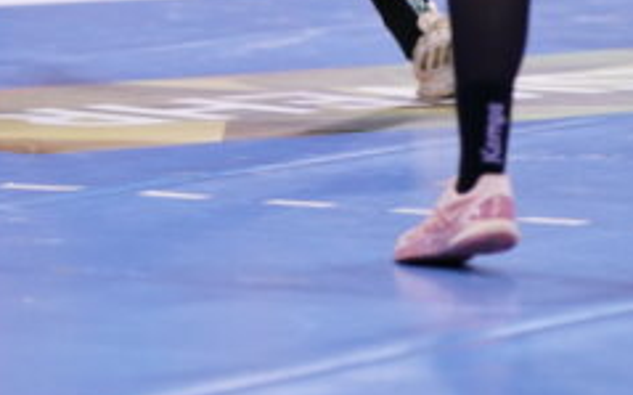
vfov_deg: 2.8
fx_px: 7947
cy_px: -200
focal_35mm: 461
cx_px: 225
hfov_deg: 4.6
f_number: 1.8
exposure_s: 1/1600
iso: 1250
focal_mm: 135
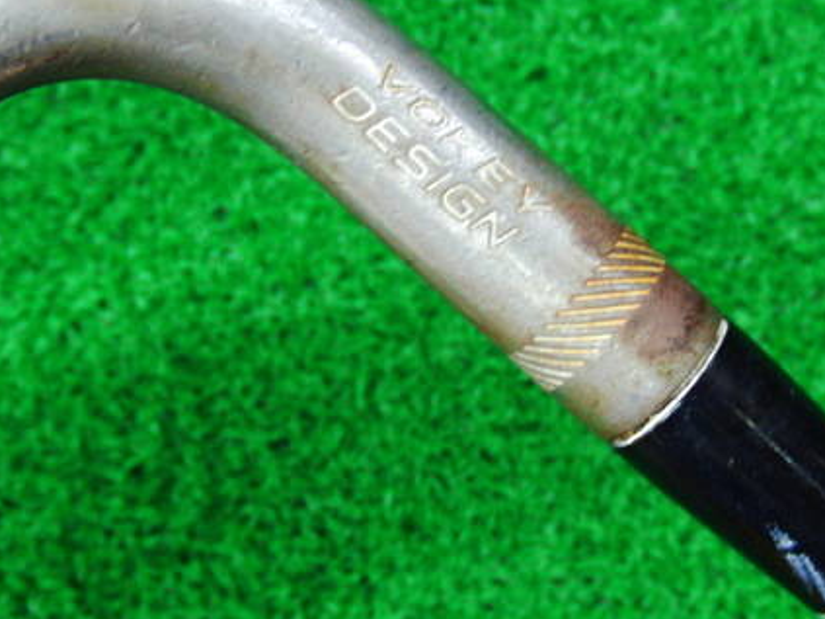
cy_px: 291
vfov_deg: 26.1
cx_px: 525
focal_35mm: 56
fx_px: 1334
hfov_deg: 34.2
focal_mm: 6.42
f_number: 3.6
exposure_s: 1/25
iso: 400
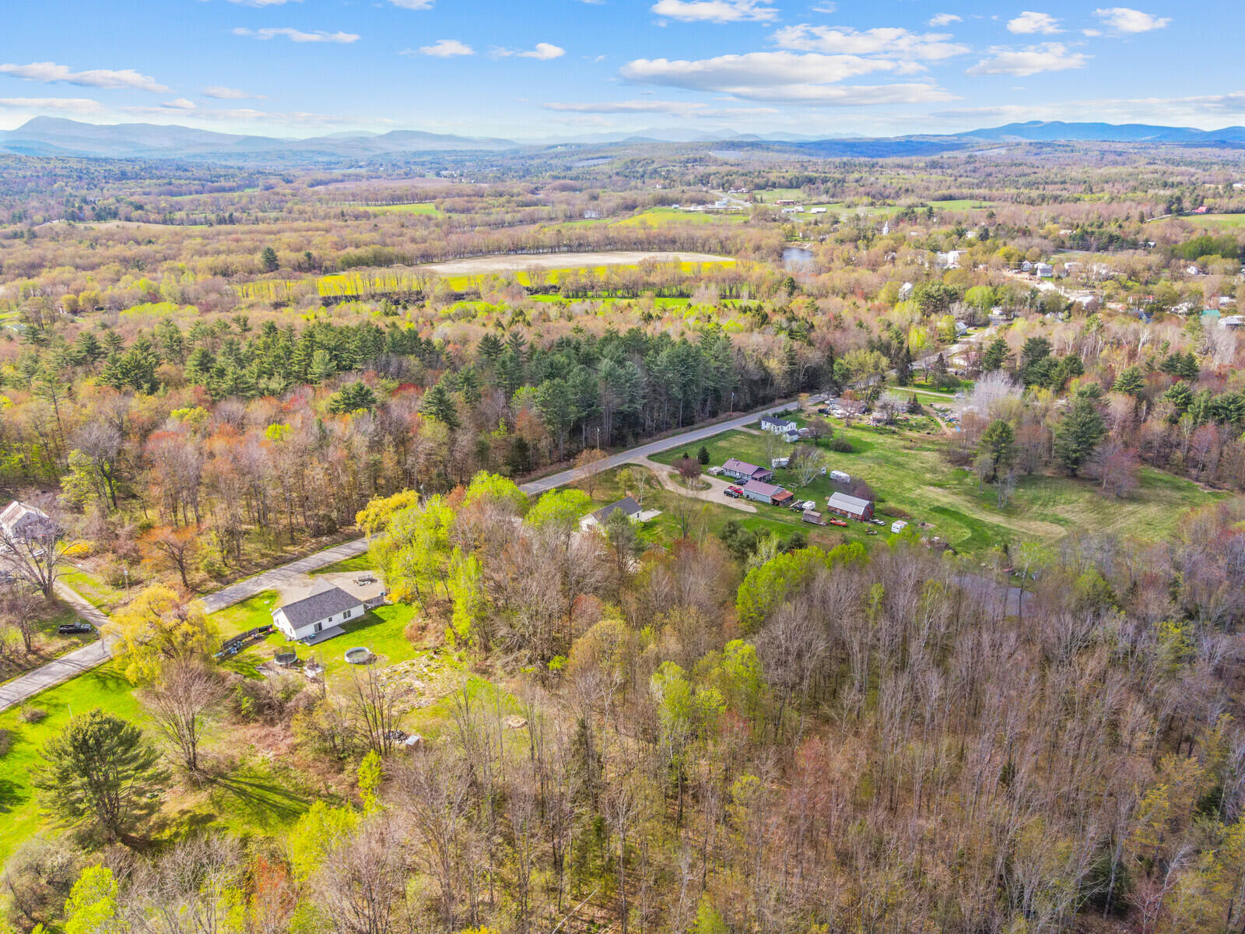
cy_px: 467
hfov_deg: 71.6
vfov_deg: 56.8
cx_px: 622
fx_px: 863
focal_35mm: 24
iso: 200
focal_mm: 4.5
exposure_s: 1/640
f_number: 2.8
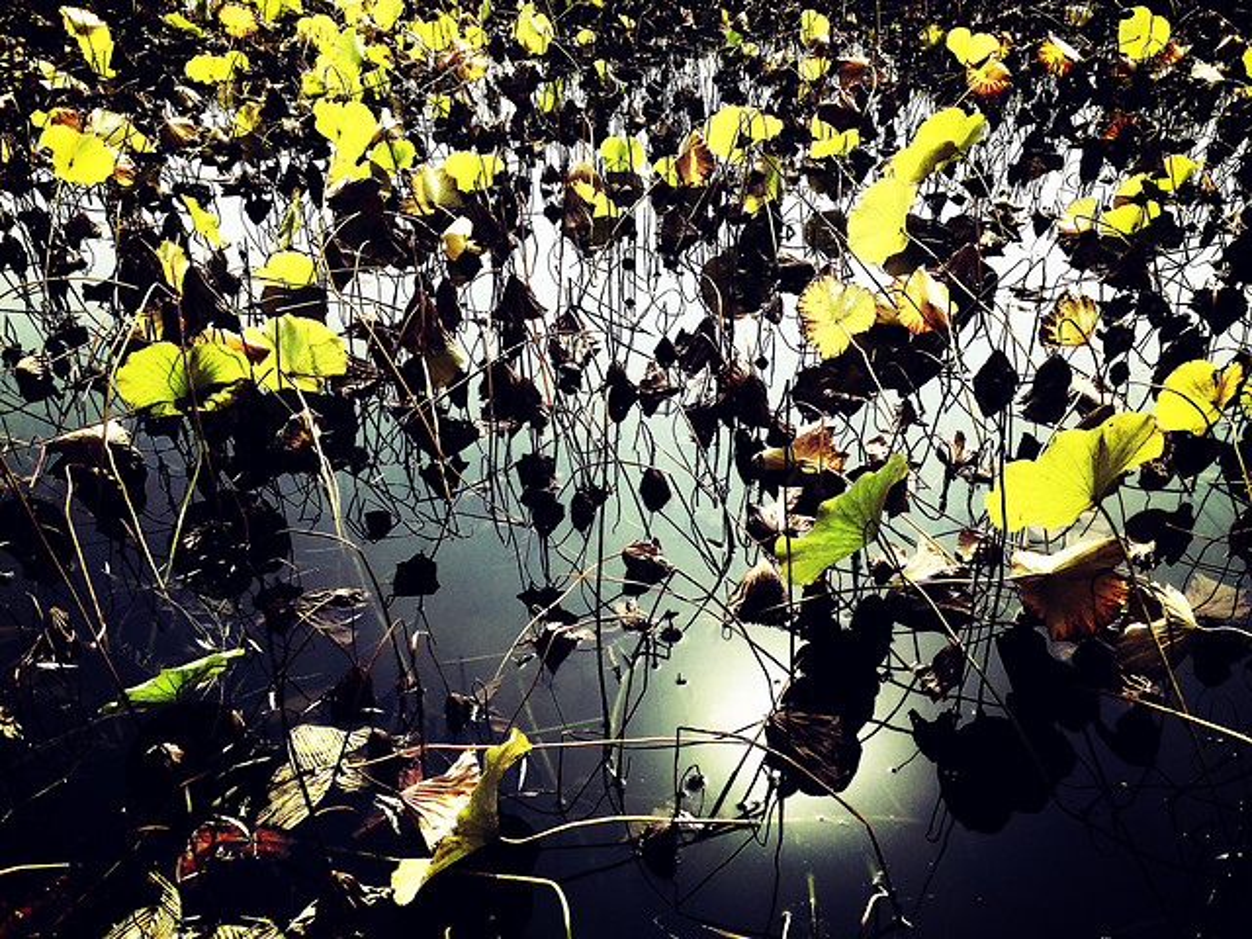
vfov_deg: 48.2
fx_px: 1049
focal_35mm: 29
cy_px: 470
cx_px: 626
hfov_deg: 61.7
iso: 32
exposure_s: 1/1282
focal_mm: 4.15
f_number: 2.2
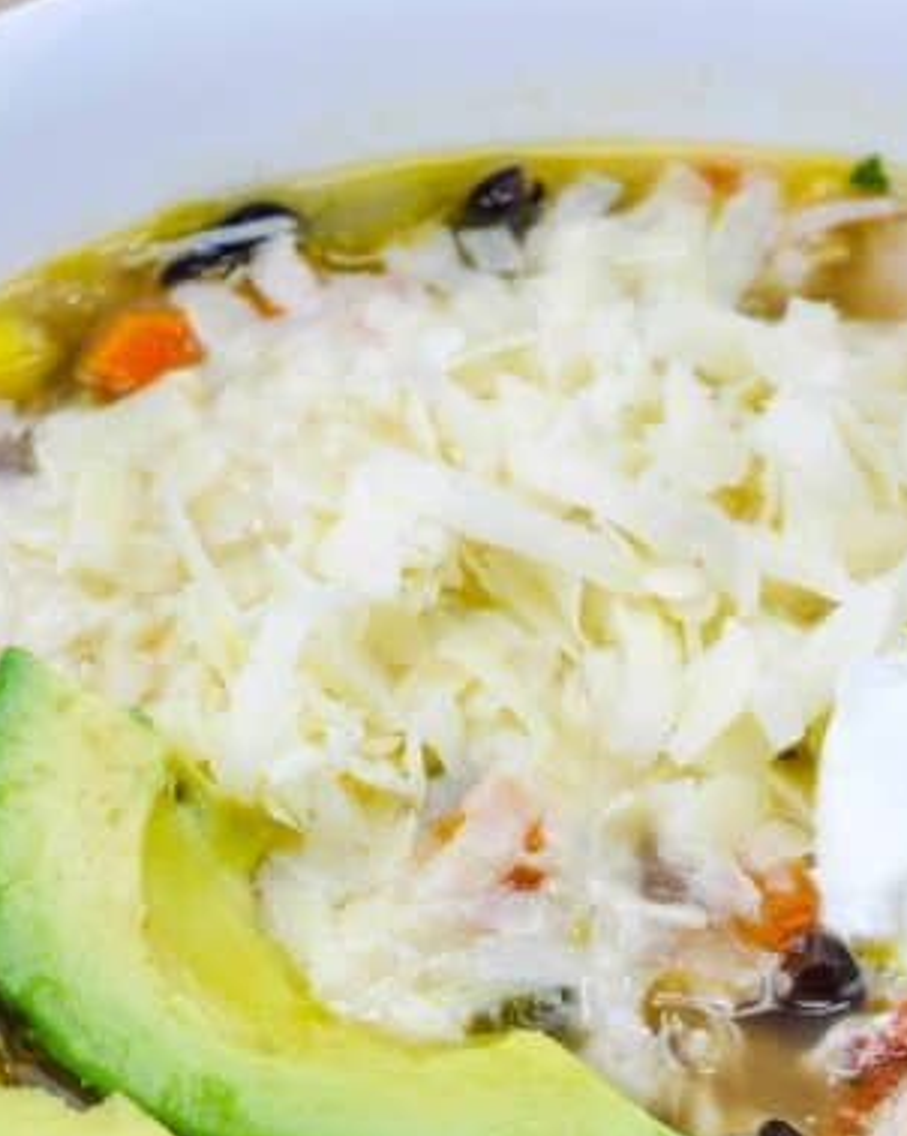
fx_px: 6246
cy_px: 1301
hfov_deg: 8.3
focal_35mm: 186
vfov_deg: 10.2
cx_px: 598
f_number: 5
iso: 400
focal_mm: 50
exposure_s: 1/100
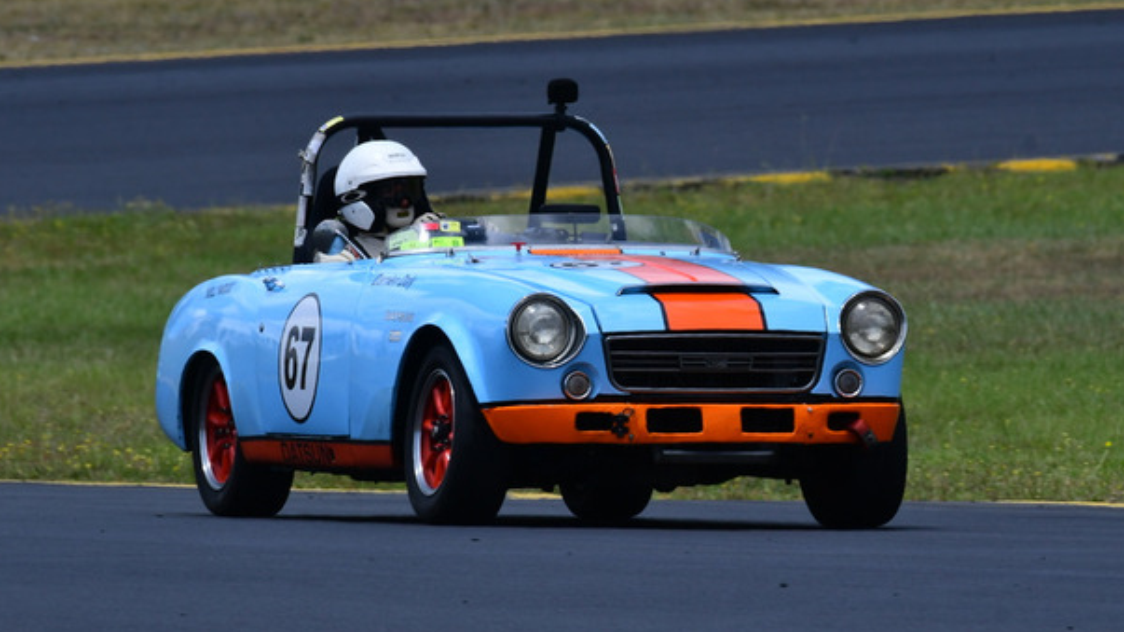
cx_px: 643
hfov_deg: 2.1
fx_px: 31052
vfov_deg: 1.2
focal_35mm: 1042
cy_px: 172
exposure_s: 1/640
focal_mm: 500
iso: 320
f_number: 11
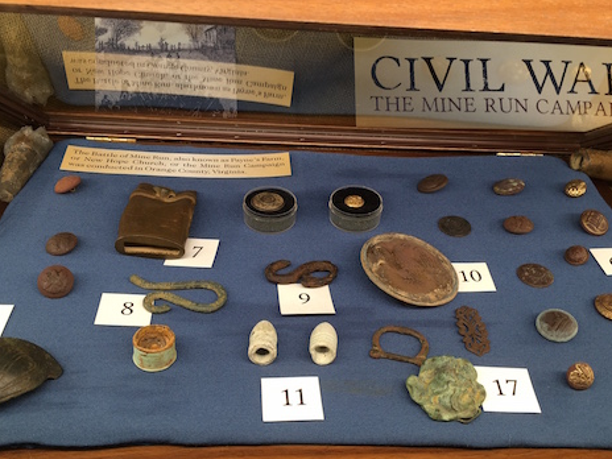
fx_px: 636
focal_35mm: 36
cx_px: 313
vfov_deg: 39.6
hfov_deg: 51.4
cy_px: 261
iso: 25
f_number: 2.2
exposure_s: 1/40
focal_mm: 4.15
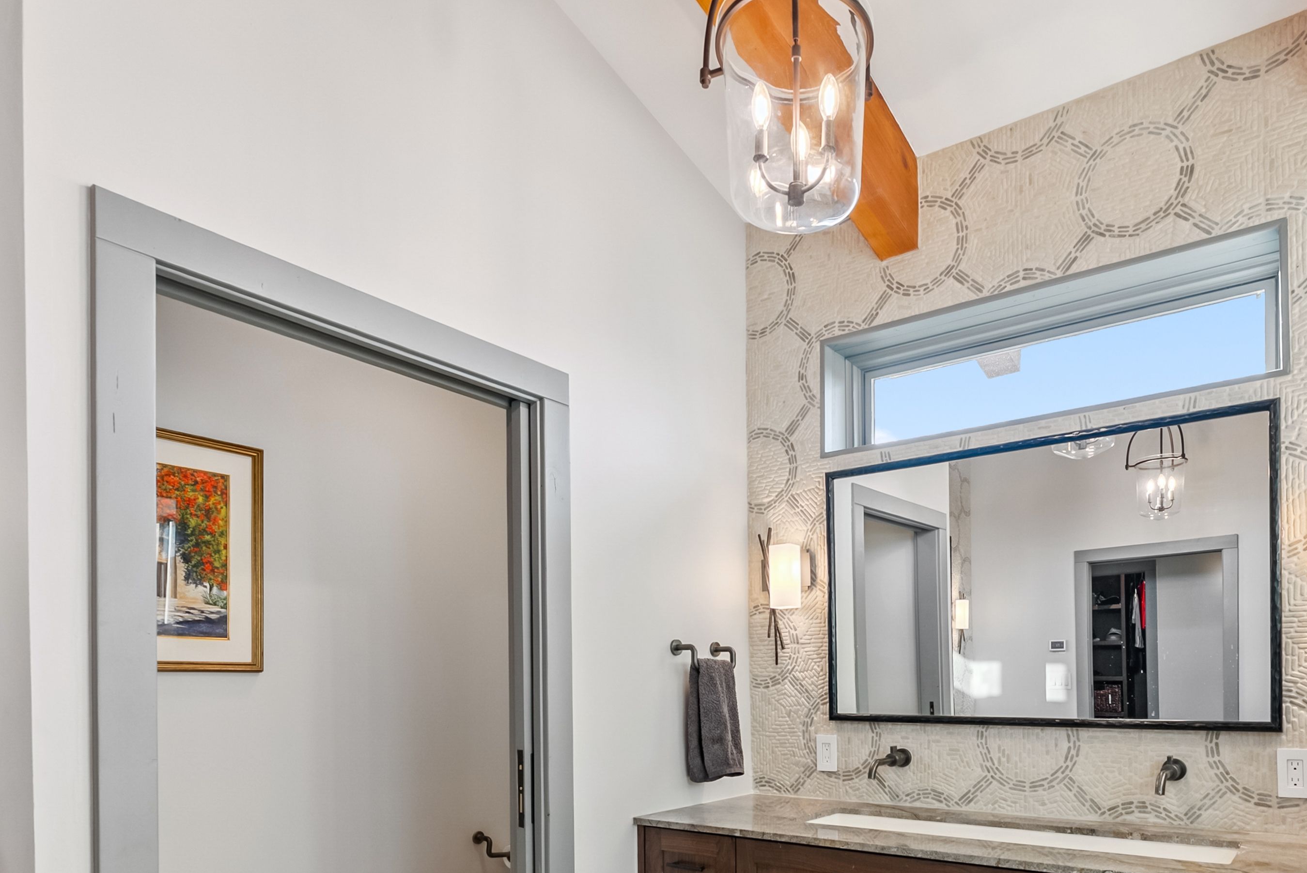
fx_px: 799
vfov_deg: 53.8
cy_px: 686
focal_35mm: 22
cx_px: 771
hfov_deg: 77.8
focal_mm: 14
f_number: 7.1
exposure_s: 1/50
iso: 800
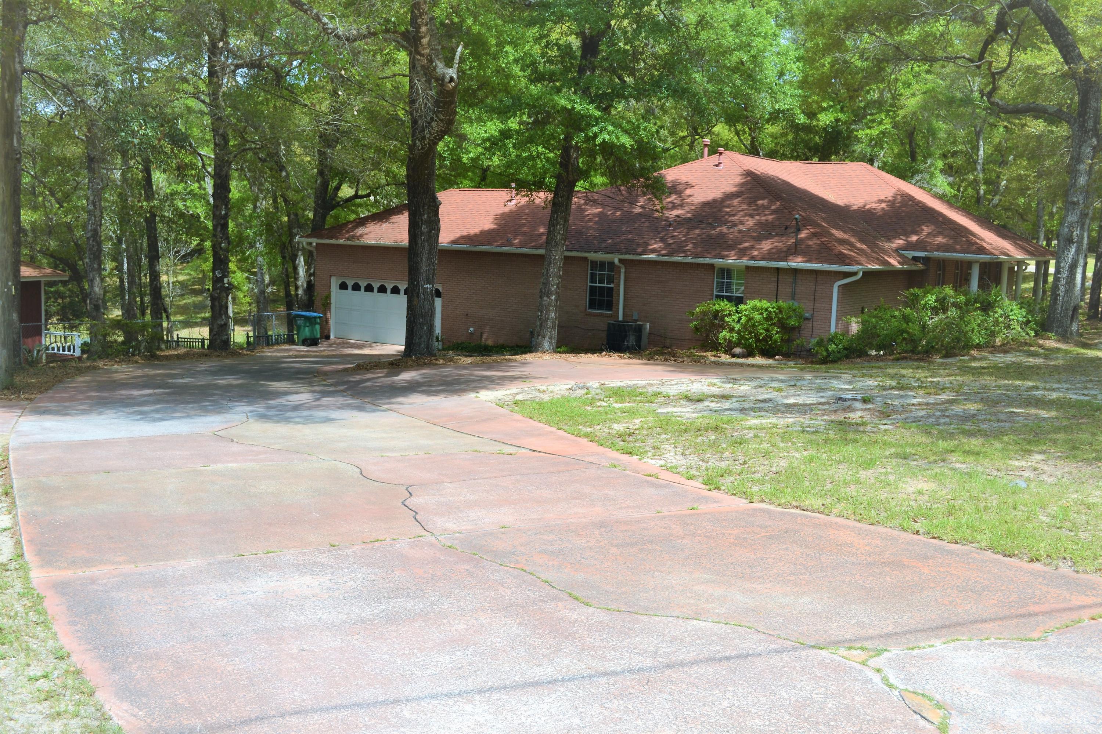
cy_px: 367
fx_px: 1102
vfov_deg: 36.9
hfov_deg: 53.1
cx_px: 551
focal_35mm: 36
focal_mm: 24
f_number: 7.1
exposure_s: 1/200
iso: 100
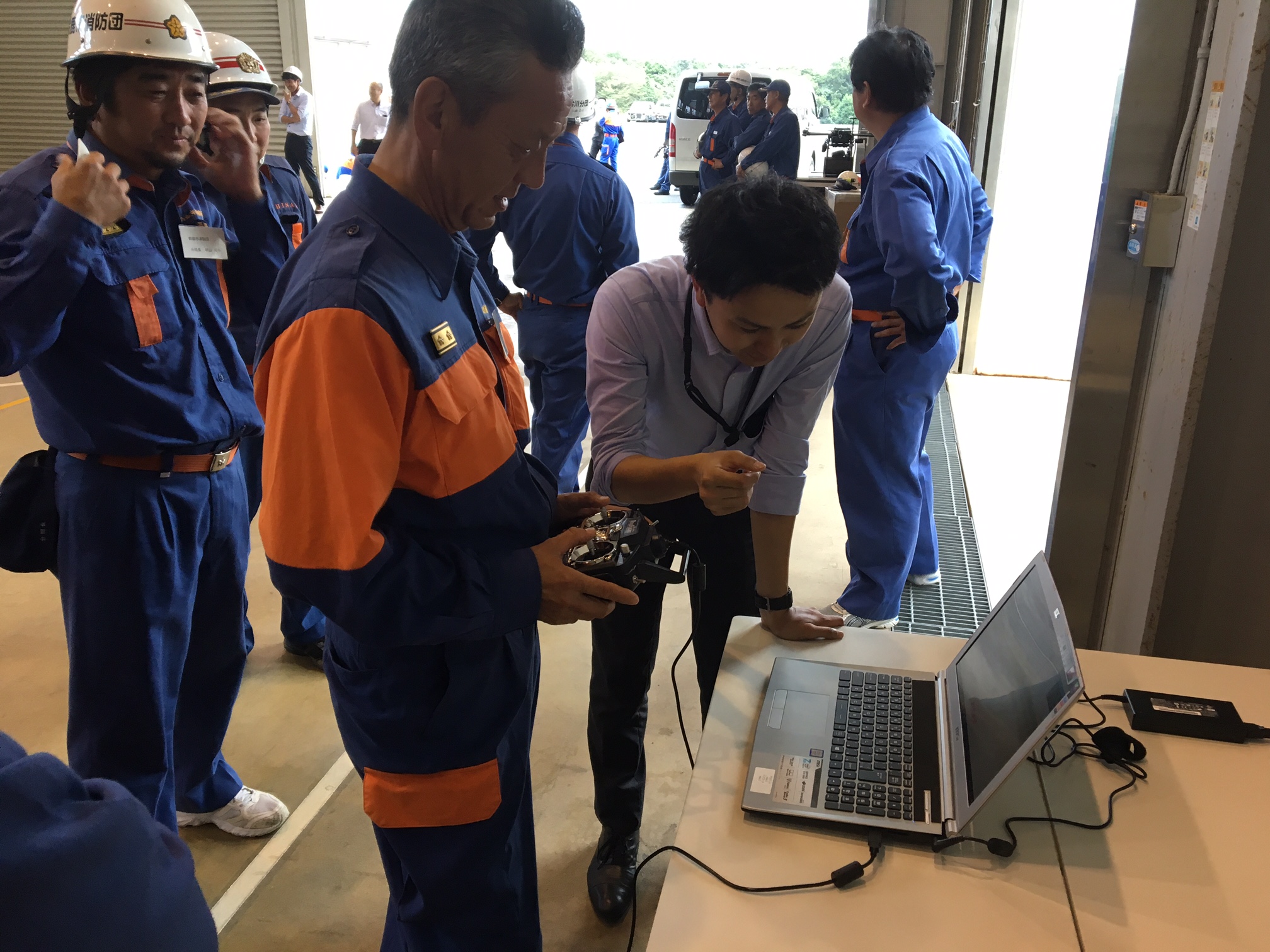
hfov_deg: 61.7
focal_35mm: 29
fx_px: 1064
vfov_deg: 48.2
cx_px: 635
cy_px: 476
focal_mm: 4.15
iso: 64
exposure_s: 1/30
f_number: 2.2
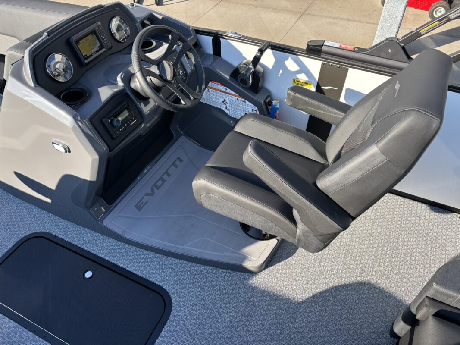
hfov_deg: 67.3
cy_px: 172
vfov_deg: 53.1
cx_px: 230
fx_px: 345
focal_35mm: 26
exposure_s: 1/722
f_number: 1.6
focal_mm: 5.96
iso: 50
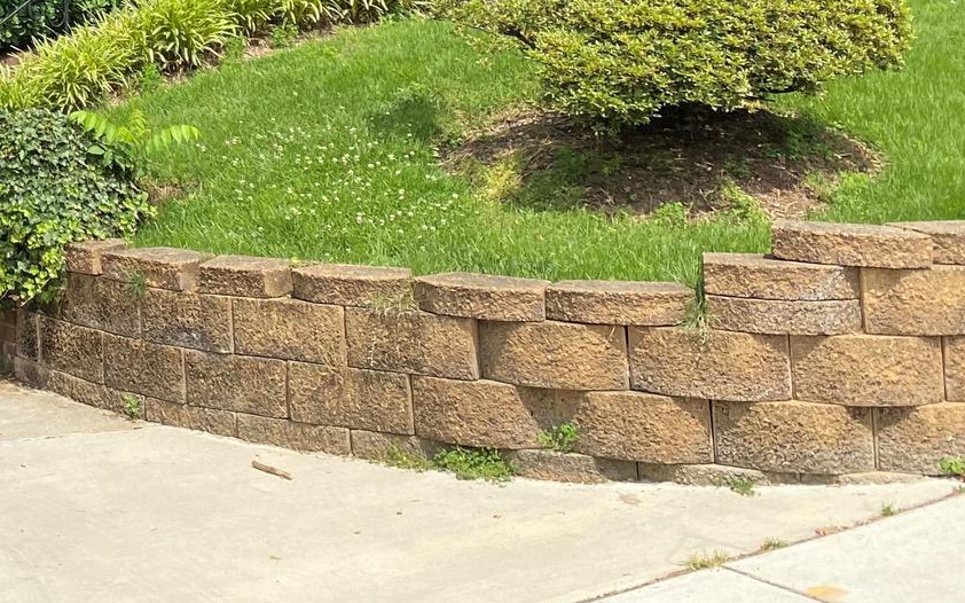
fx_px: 1762
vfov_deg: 17.6
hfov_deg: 27.6
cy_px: -271
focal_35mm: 67
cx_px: -135
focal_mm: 4.25
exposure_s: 1/1608
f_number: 1.8
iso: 32
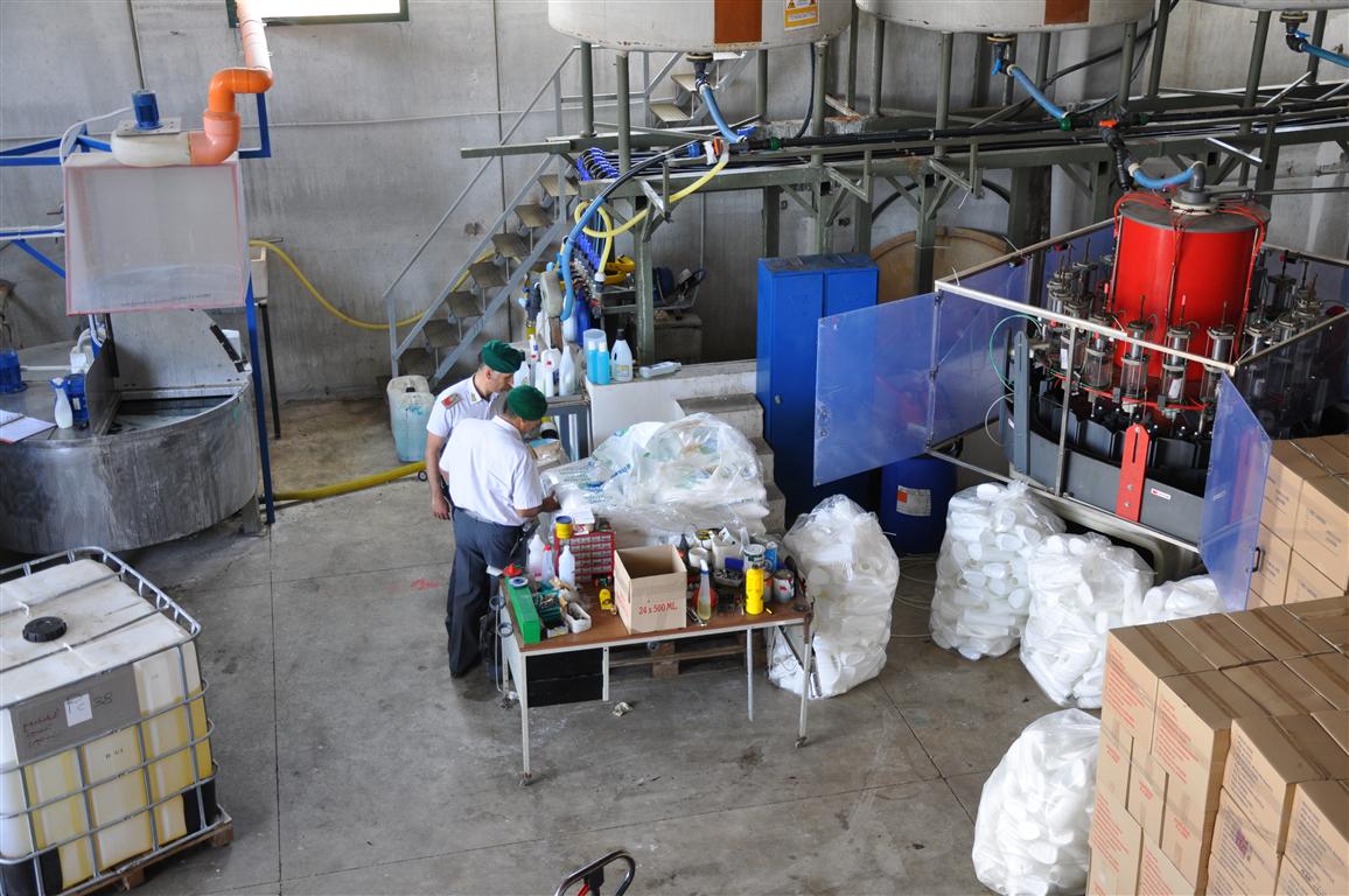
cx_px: 674
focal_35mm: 45
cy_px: 448
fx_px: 1684
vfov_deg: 29.8
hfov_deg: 43.6
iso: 400
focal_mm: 30
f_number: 4.5
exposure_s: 1/20
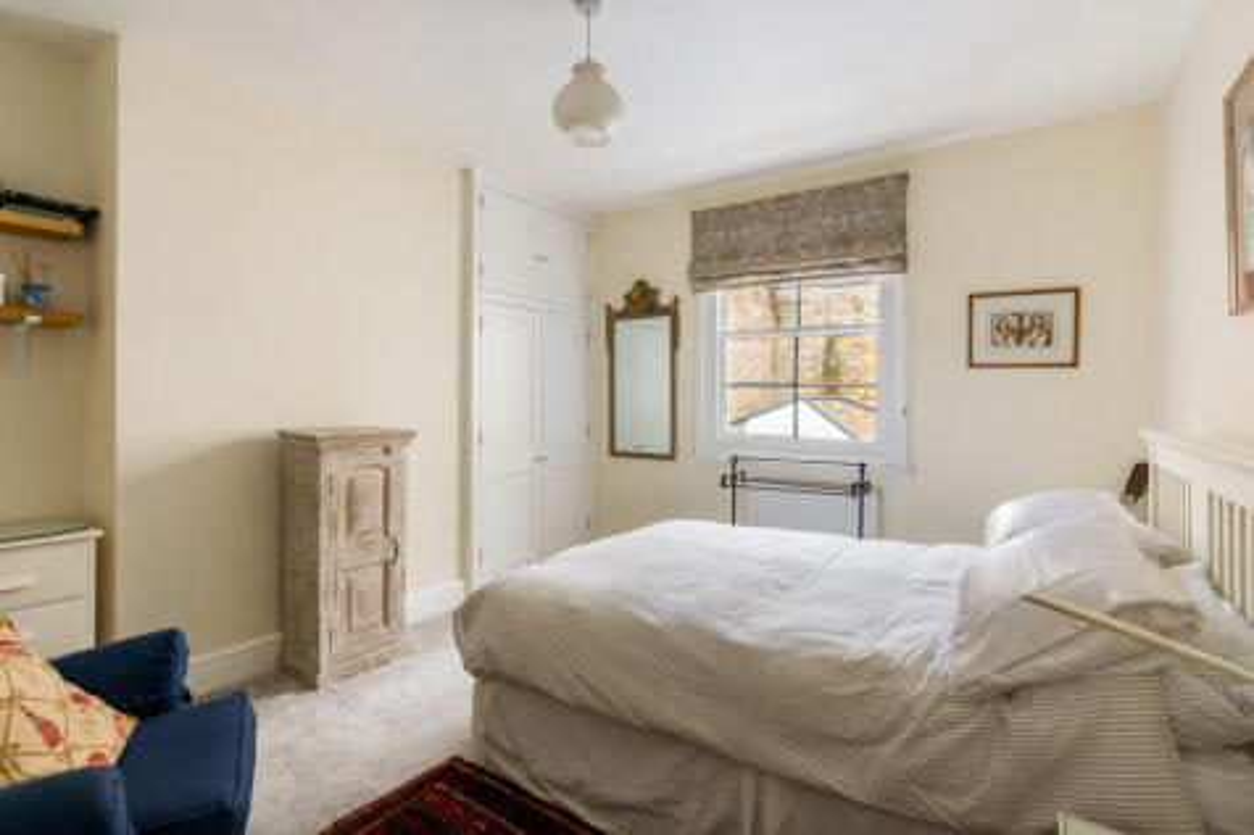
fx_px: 557
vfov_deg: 73.7
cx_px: 627
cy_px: 418
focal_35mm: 16
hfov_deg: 96.8
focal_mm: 16
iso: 640
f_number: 11
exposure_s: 1/5
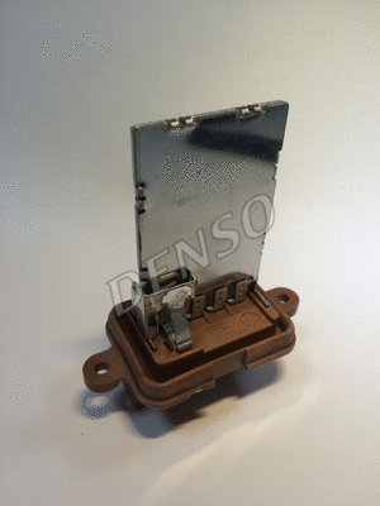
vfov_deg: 61.7
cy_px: 253
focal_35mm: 29
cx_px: 190
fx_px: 424
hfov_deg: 48.2
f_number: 2.2
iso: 40
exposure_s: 1/100
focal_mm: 4.15
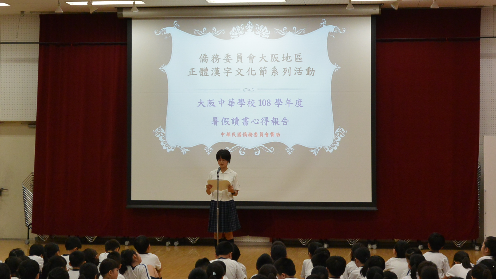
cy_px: 115
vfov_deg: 15.5
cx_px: 248
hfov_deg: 27.2
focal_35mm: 78
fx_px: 1026
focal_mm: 27.5
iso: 800
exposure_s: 1/125
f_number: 5.6
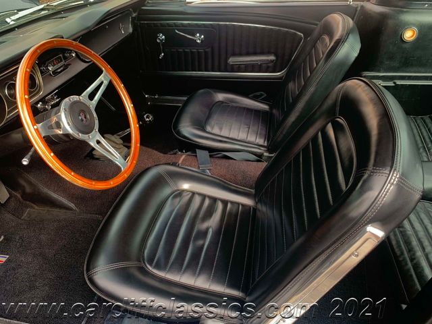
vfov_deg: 53.1
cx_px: 216
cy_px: 162
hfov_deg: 67.3
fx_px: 324
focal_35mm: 26
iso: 32
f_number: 1.8
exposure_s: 1/122
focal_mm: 4.25
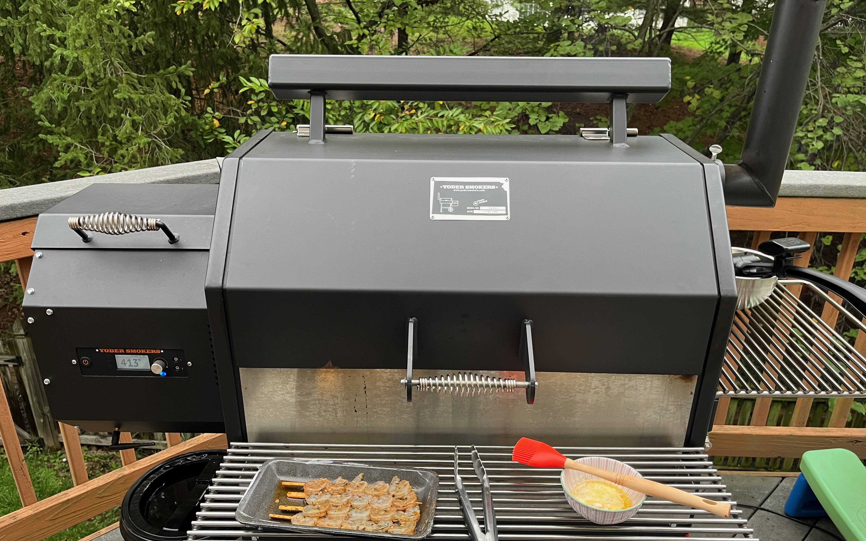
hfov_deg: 66.5
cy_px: 300
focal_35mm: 28
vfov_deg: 44.5
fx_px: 661
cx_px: 430
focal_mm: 5.1
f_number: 1.6
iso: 125
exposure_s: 1/68
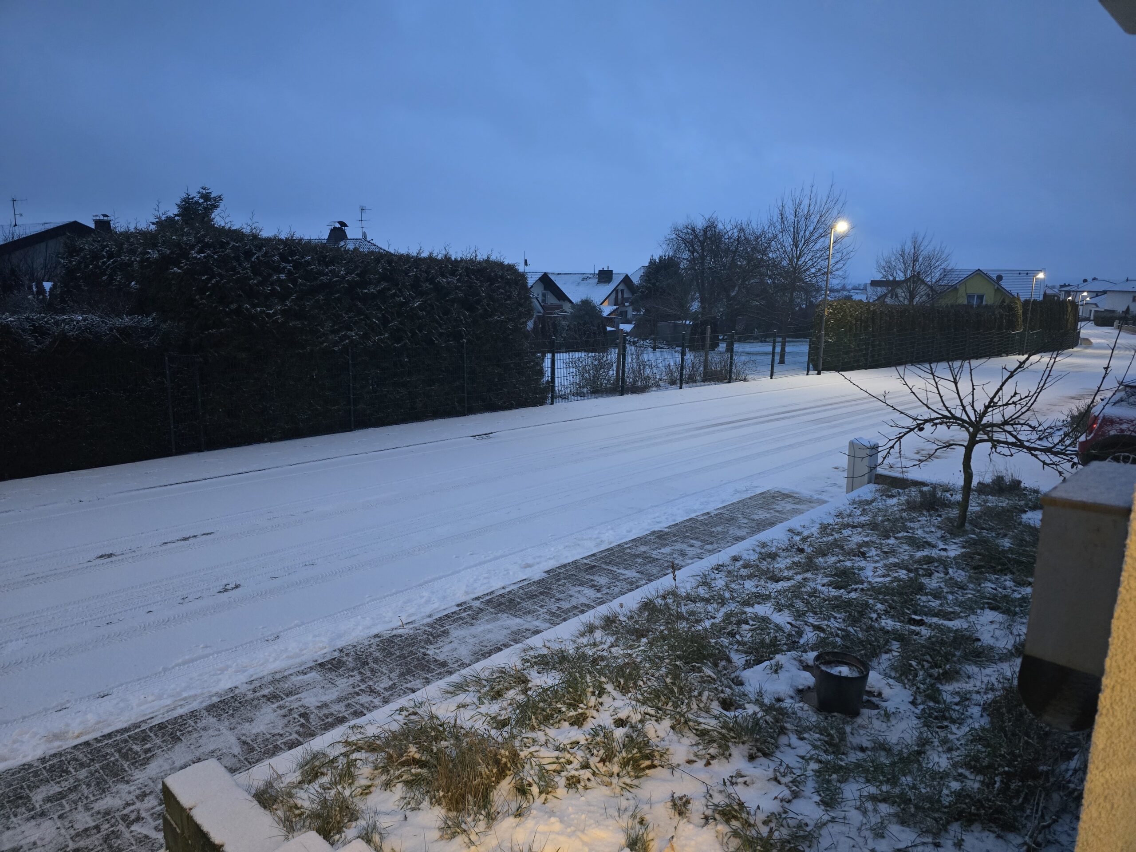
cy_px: 426
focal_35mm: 23
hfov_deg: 73.9
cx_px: 568
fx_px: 755
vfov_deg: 58.9
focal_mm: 6.3
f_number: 1.7
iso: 1250
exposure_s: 1/43.7
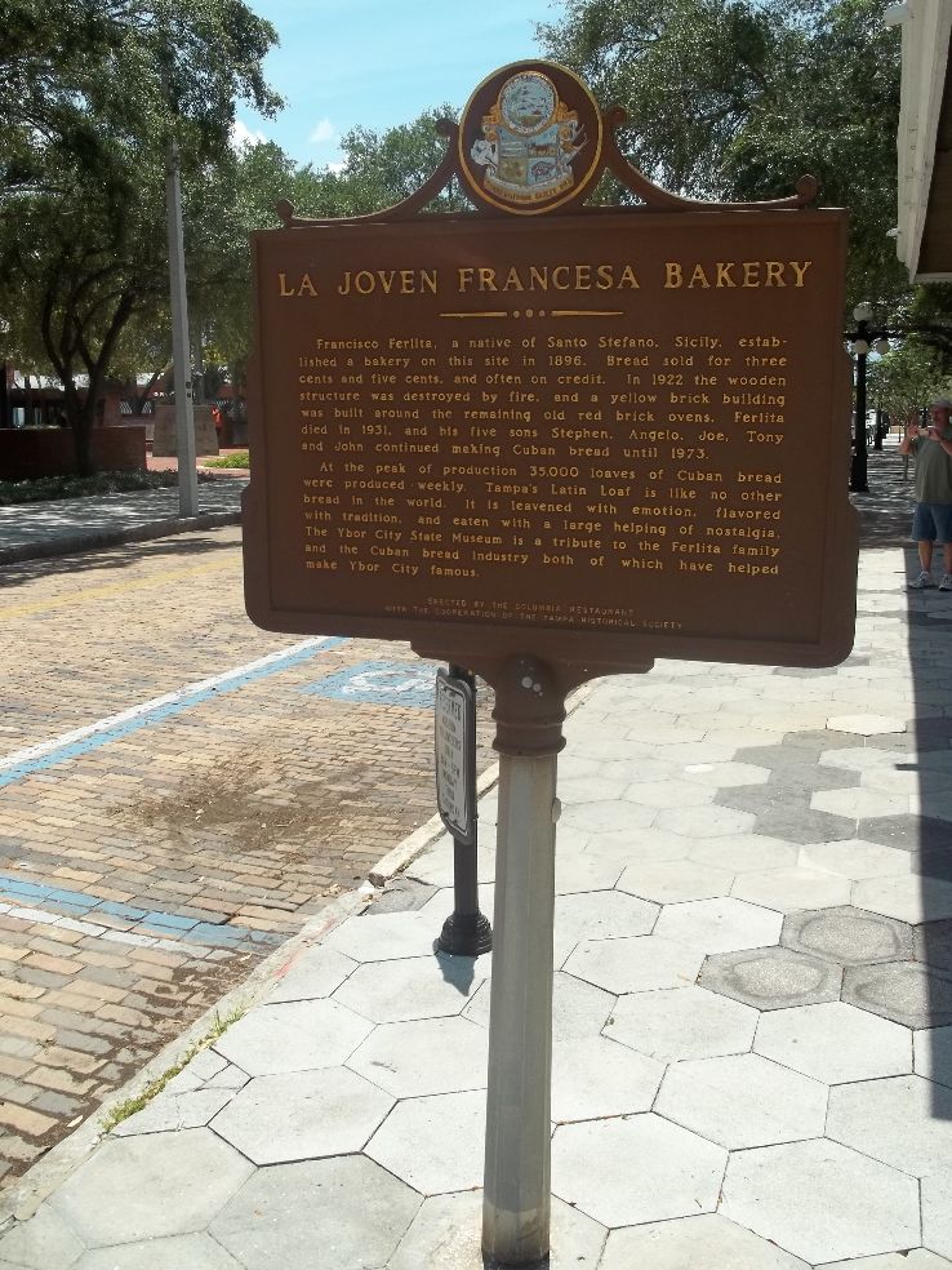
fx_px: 1210
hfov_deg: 42.9
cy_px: 635
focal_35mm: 33
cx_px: 476
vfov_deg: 55.4
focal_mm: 5.9
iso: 64
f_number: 8
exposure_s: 1/160
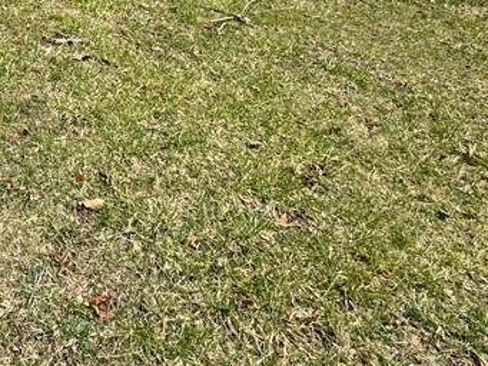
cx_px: -23
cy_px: -83
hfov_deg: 38.6
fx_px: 592
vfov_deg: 29.2
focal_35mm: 42
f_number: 2.2
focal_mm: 2.22
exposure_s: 1/1323
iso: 50
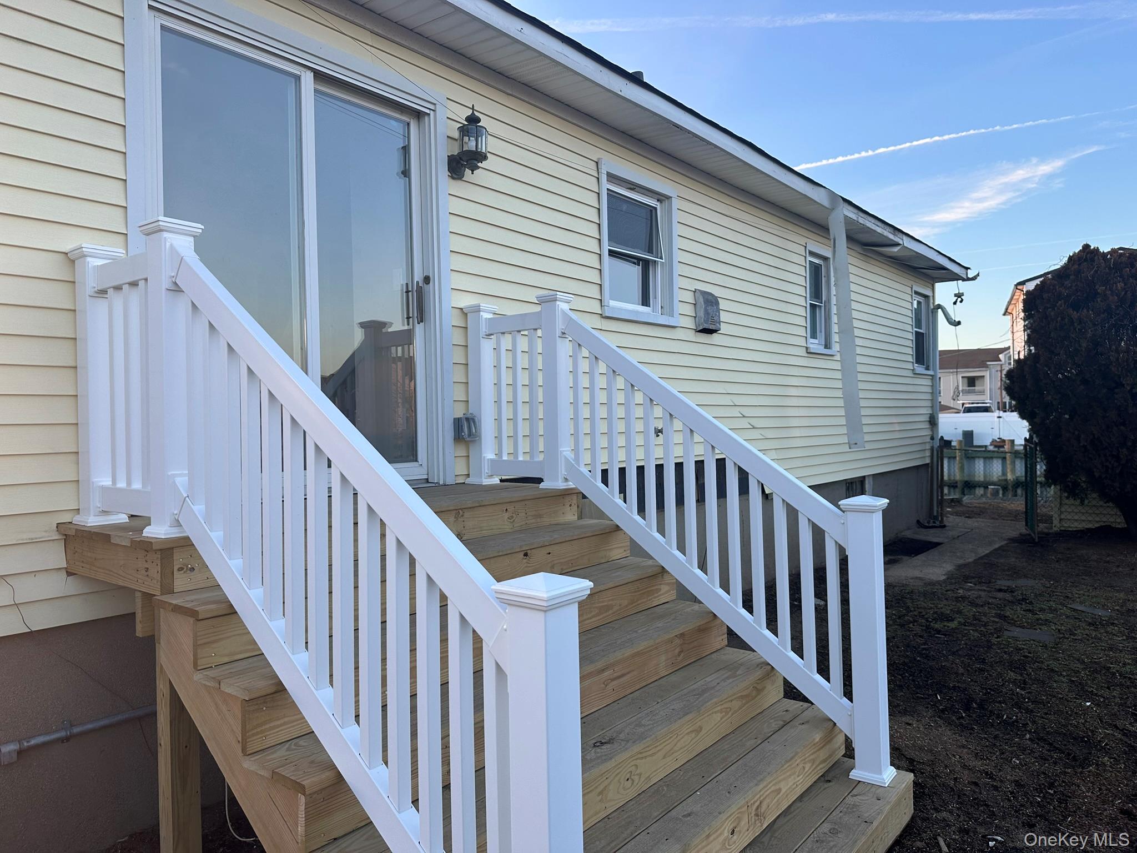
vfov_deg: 56.8
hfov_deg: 71.6
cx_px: 568
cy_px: 426
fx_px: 788
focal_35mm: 24
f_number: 1.78
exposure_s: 1/210
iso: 64
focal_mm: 6.86
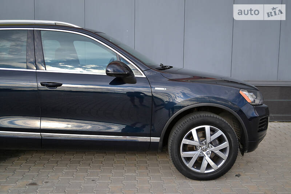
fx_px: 291
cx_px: 146
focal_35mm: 36
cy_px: 97
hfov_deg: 53.1
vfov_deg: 36.9
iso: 400
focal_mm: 24
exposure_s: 1/1600
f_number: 4
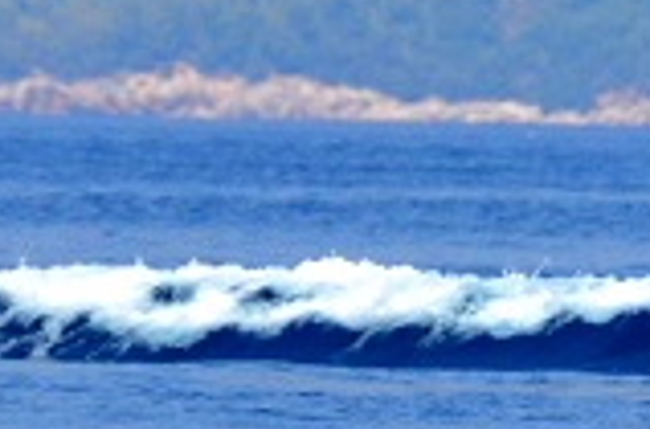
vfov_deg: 0.5
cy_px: 182
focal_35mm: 2691
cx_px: 785
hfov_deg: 0.8
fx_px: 48443
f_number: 9
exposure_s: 1/1250
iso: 640
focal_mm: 300
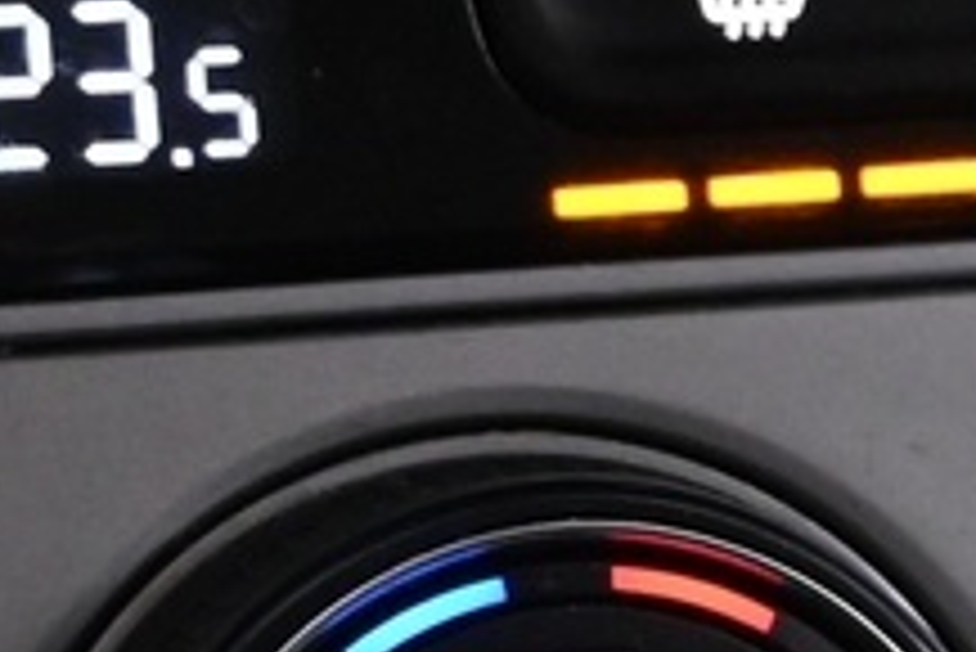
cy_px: 589
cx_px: 1736
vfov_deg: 5.5
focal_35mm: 252
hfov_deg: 7.9
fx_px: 6825
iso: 2500
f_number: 4
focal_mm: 22.5
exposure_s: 1/25
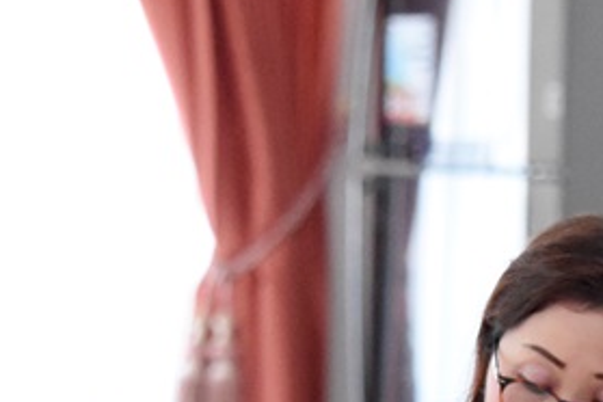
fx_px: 11004
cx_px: -413
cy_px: 387
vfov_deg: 2.1
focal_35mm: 657
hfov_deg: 3.1
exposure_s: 1/160
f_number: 4
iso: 3200
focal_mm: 102
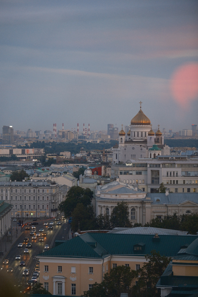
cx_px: 99
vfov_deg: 18.1
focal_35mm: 113
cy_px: 148
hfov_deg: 12.1
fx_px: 932
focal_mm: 75
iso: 1000
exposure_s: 1/640
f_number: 1.2
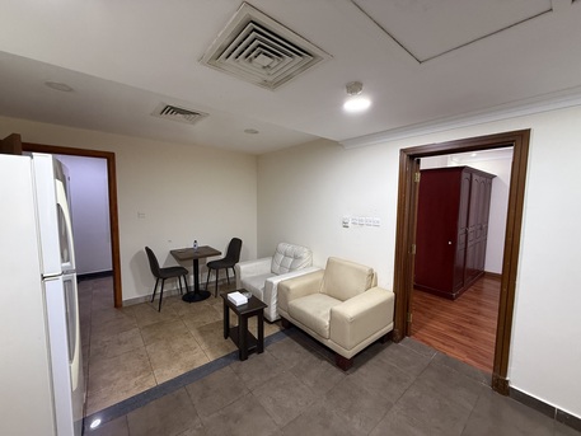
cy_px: 218
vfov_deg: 85.7
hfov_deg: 102.0
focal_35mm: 14
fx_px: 235
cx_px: 290
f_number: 2.2
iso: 250
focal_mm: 2.22
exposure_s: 1/50
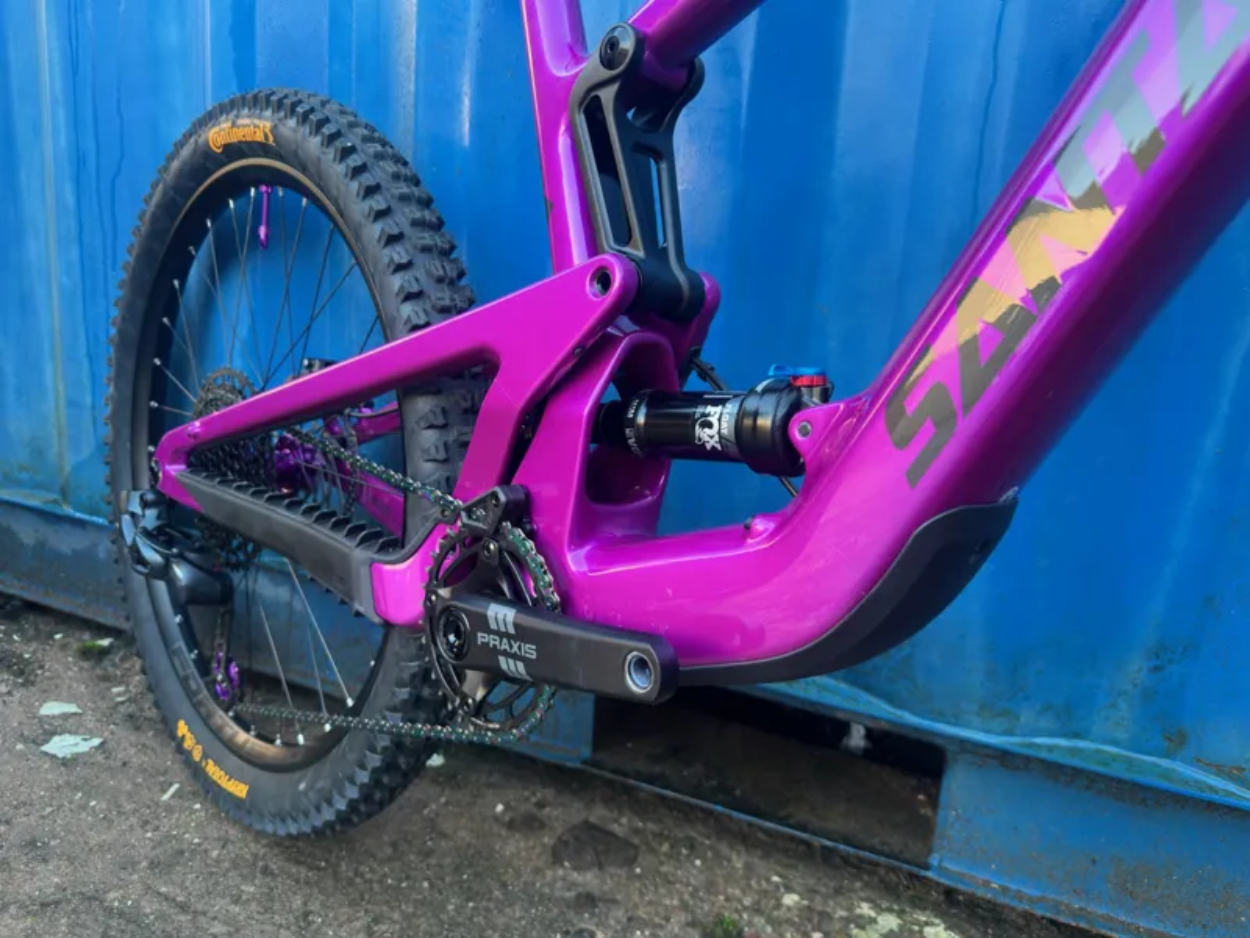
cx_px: 625
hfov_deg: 71.6
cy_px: 469
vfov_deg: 56.8
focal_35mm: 24
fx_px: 867
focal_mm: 6.86
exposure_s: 1/60
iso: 200
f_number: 1.78
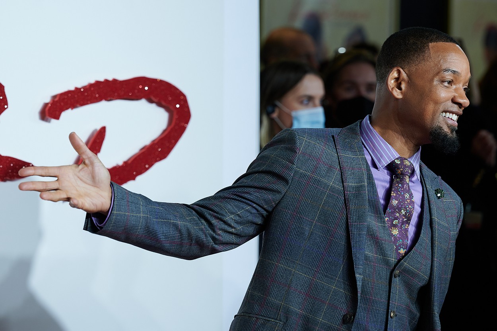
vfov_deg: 9.4
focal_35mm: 145
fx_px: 2000
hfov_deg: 14.2
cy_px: 166
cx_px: 248
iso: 500
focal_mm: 145
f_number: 4
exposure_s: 1/320
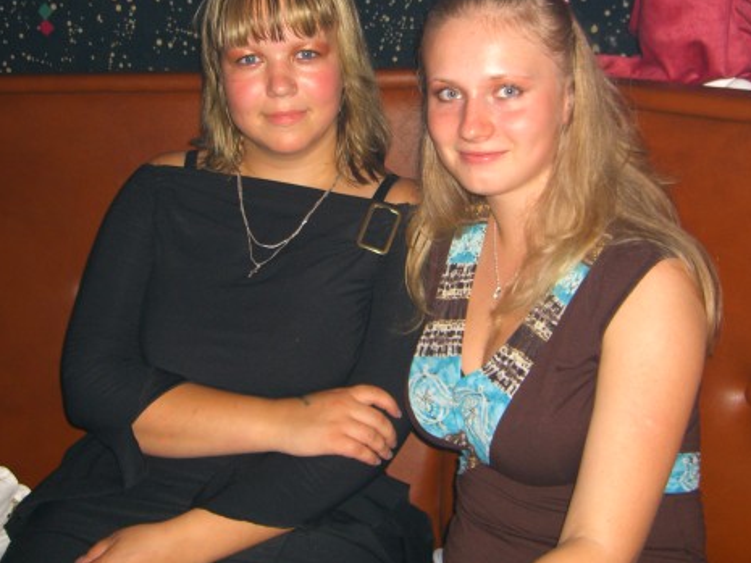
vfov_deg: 29.5
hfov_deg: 38.9
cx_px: 365
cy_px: 203
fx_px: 1063
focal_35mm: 49
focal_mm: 7.9
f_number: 2.8
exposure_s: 1/60
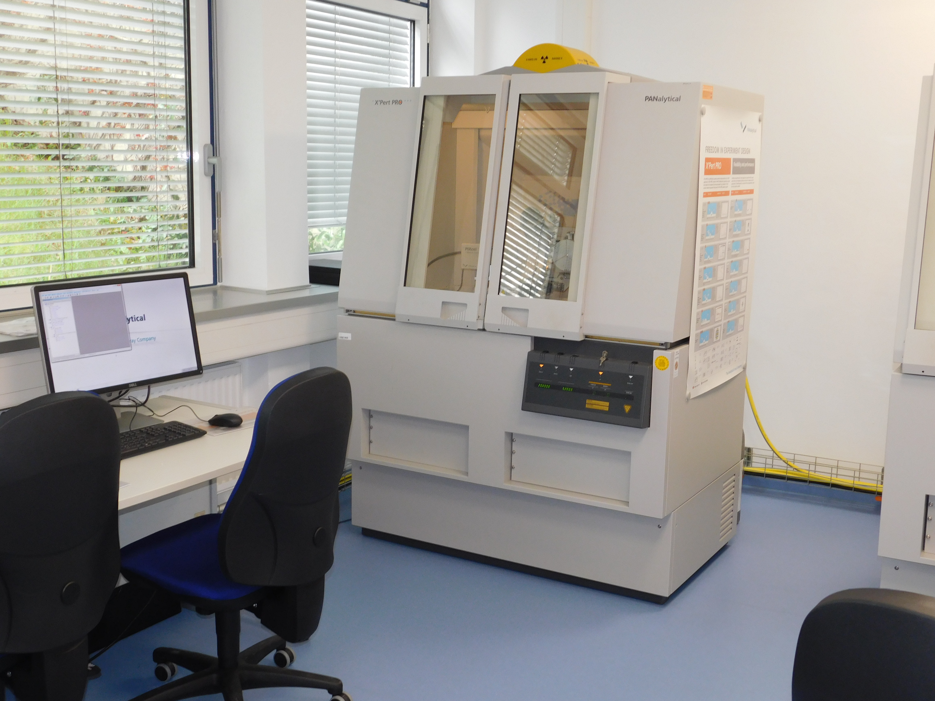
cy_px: 350
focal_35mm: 40
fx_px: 1080
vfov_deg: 36.0
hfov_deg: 46.8
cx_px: 468
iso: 160
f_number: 3.6
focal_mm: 7.1
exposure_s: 1/30
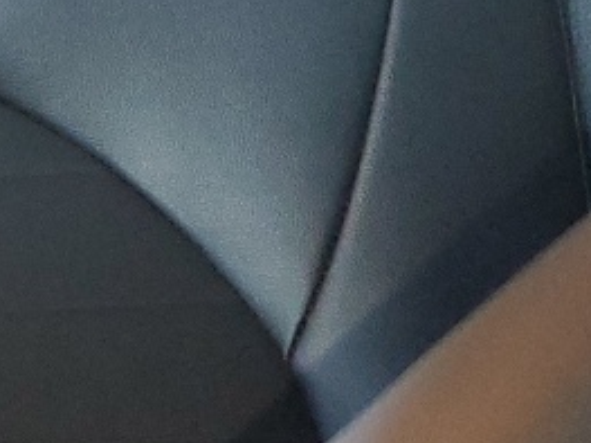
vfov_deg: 9.4
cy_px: 247
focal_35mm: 158
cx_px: -843
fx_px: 2696
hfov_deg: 10.6
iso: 293
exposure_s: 1/30
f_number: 1.5
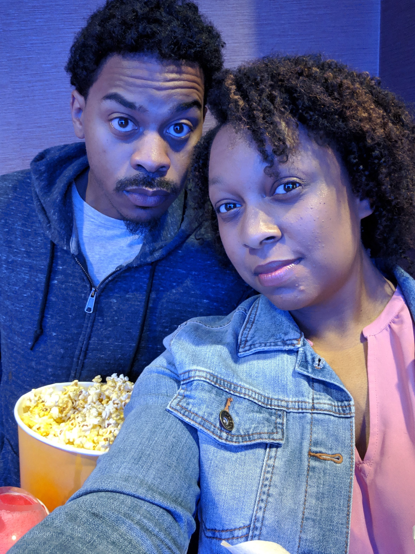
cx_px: 204
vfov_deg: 61.6
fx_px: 463
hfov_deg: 48.2
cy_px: 283
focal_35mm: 29
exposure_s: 1/32.8
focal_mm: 2.97
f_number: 1.8
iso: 668
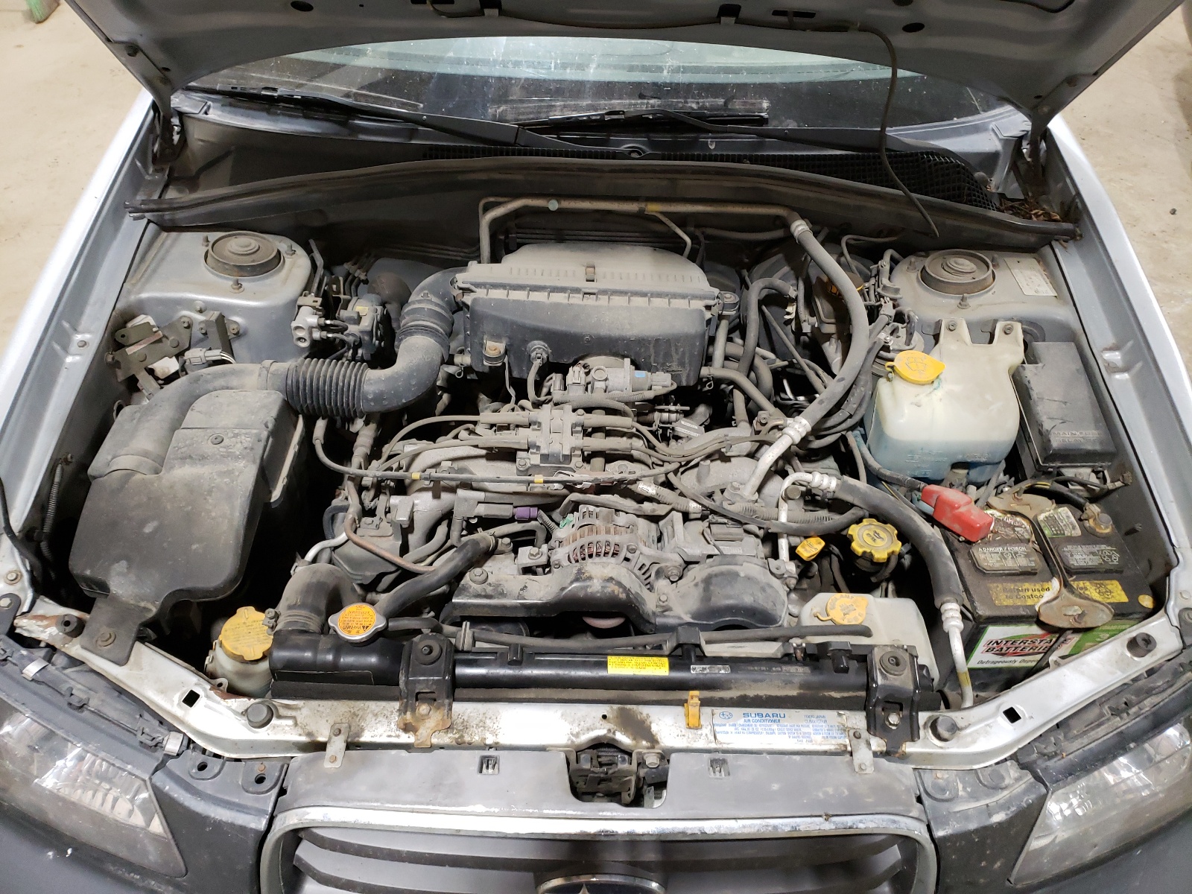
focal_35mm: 26
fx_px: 895
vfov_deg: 53.1
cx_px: 596
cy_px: 447
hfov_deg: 67.3
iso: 270
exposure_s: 1/30
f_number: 1.5
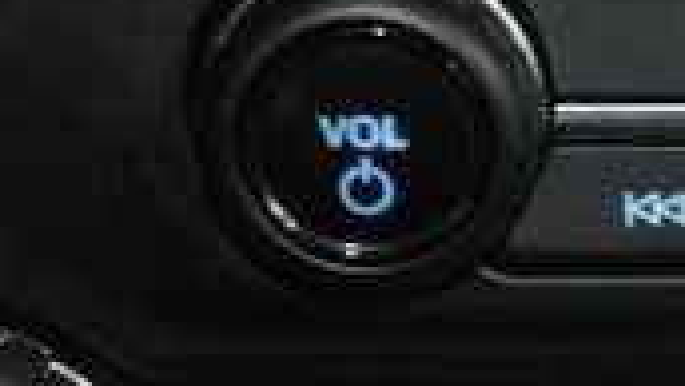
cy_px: 344
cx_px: 824
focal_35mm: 410
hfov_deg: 5.2
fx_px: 7452
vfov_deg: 3.0
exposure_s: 1/13
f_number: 4.5
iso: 1600
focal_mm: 70
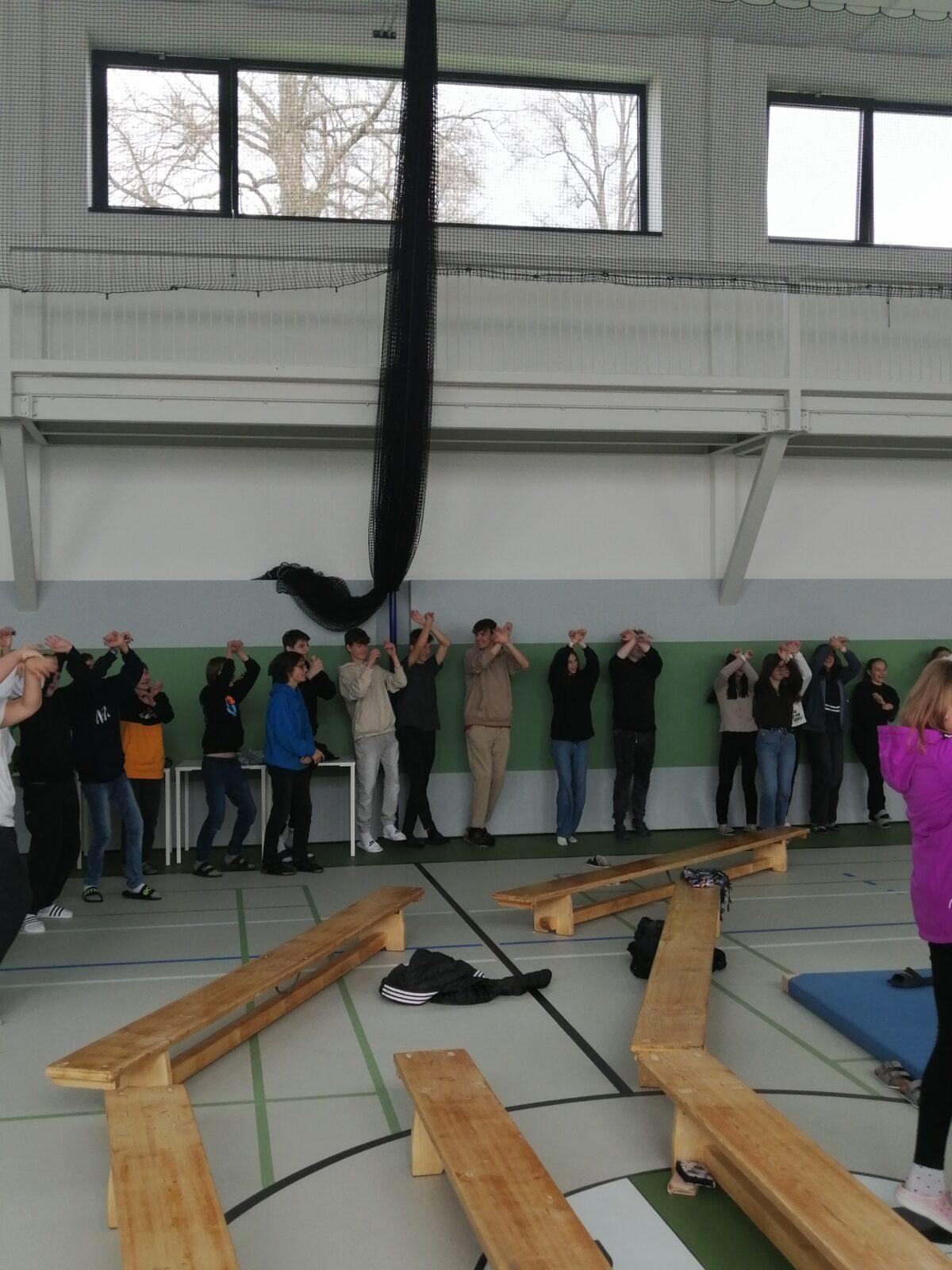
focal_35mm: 38
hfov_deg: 37.7
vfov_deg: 49.0
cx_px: 476
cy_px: 635
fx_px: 1393
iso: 50
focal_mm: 3.88
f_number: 1.8
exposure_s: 1/119
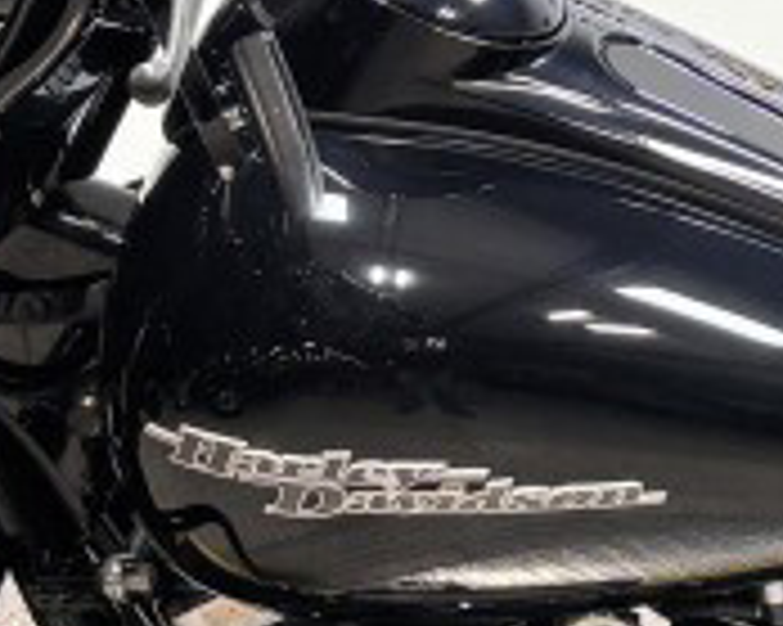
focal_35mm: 156
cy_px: 329
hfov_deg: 12.0
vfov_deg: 9.9
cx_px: 1042
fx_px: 3613
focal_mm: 5.96
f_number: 1.6
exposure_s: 1/120
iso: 50
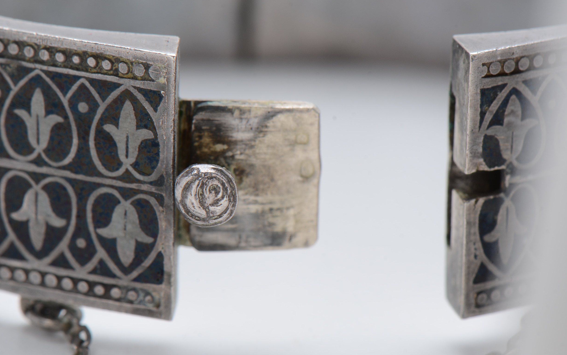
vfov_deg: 10.0
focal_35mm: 131
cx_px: 284
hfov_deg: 16.0
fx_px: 2017
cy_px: 177
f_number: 16
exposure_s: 1/125
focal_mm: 85
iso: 200
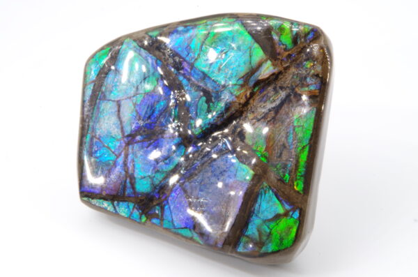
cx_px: 209
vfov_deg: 16.6
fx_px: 950
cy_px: 138
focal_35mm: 82
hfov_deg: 24.8
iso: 100
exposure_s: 1/2
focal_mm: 55
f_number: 7.1
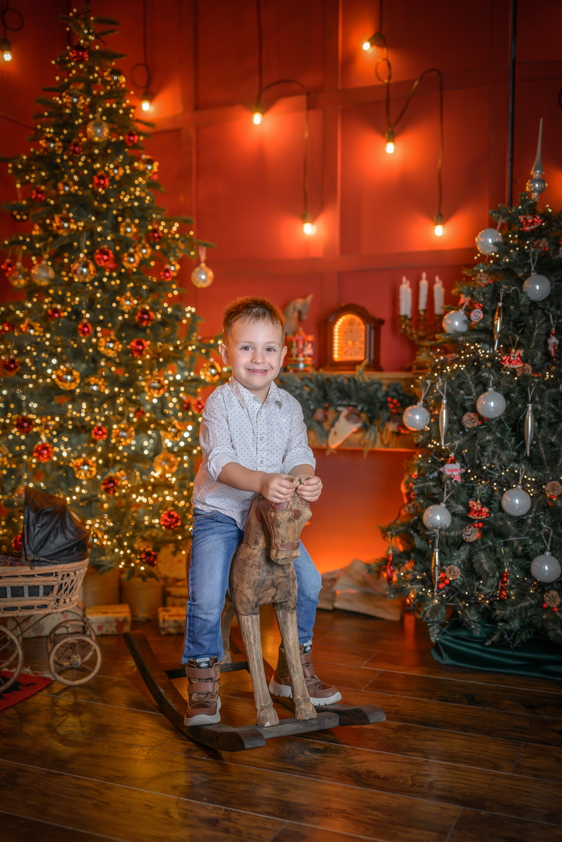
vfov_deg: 54.4
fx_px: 820
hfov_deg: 37.9
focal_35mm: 35
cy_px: 421
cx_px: 281
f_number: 1.6
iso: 200
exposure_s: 1/250
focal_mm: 35
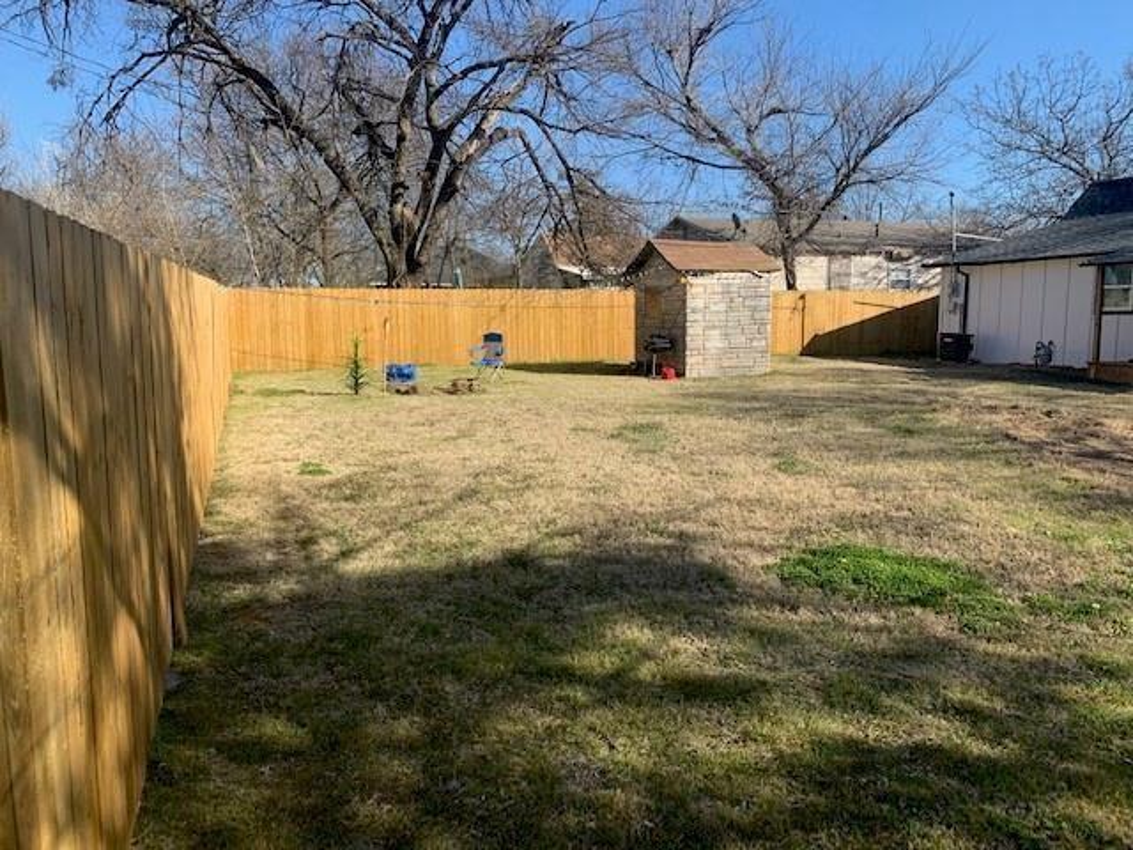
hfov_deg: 67.3
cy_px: 425
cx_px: 566
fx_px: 851
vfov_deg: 53.1
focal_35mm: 26
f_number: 1.8
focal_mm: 4.25
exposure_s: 1/1387
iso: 25
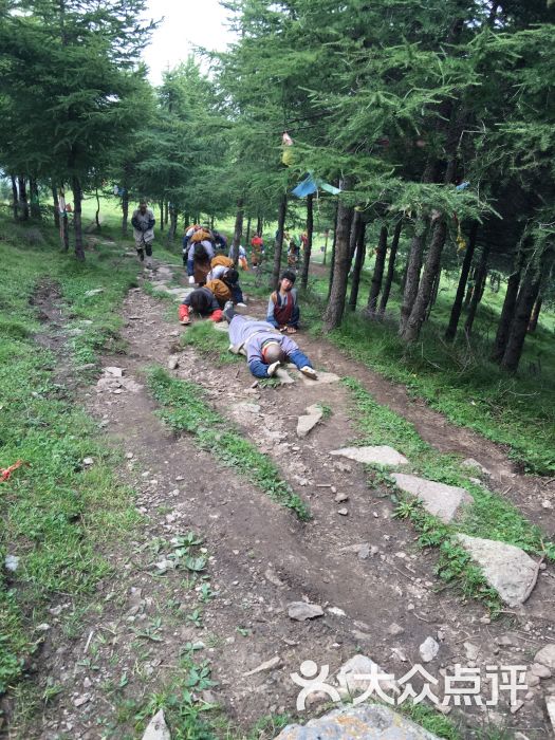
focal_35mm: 29
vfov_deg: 61.7
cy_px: 370
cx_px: 278
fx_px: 620
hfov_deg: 48.2
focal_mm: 4.15
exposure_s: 1/100
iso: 40
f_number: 2.2
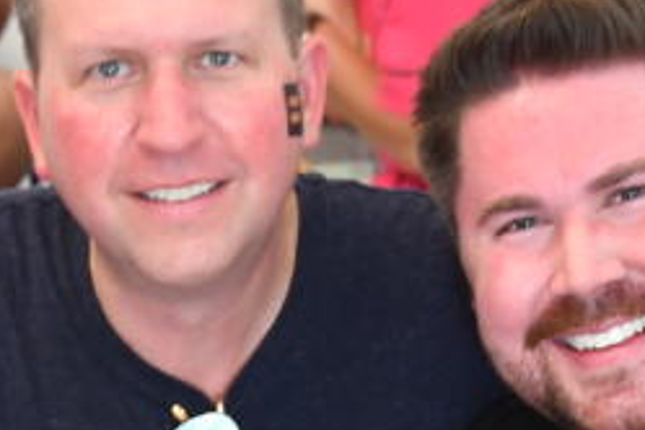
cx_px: 202
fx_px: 4138
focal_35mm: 231
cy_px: 712
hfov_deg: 8.9
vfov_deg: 5.9
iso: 400
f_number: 4.2
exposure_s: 1/10
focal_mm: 32
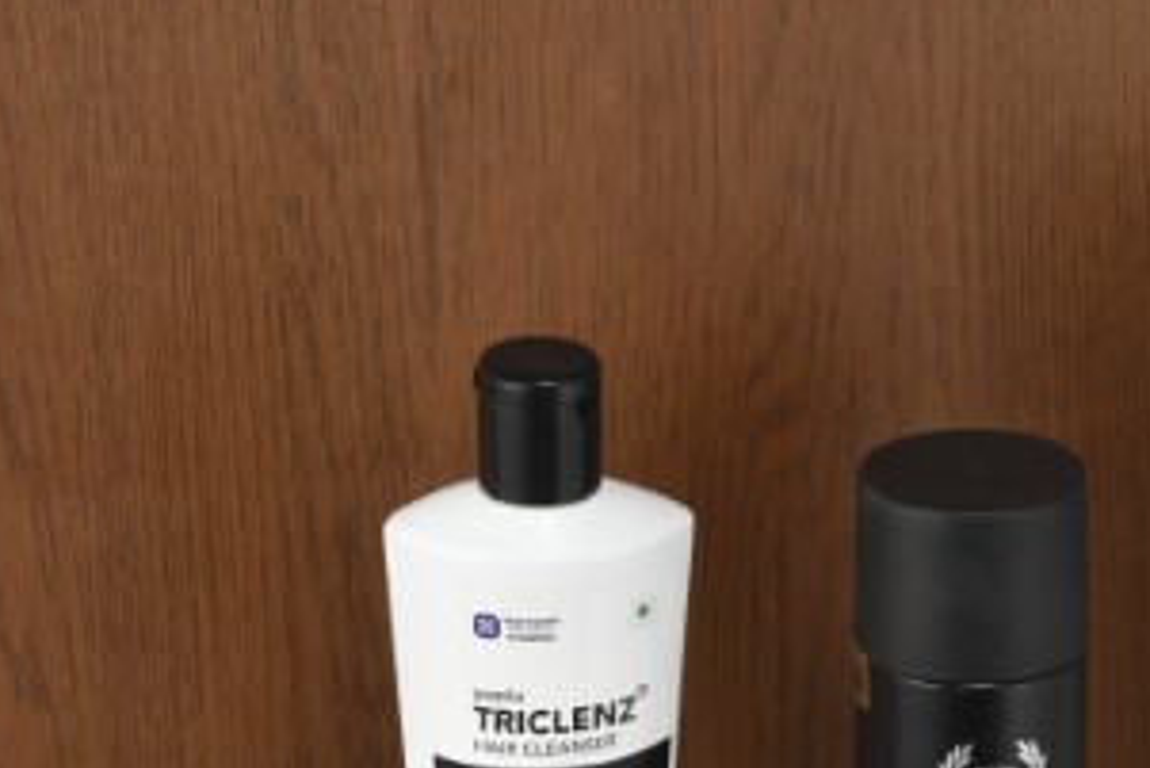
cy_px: 715
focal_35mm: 253
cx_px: 1100
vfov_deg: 5.4
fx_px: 8085
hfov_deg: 8.1
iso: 160
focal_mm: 85
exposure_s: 1/30
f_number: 16
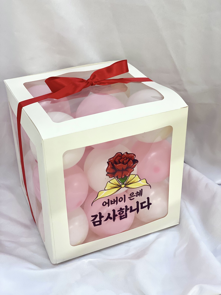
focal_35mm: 52
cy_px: 148
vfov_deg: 36.8
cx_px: 110
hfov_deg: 28.0
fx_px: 443
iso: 100
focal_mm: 6
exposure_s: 1/120
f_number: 2
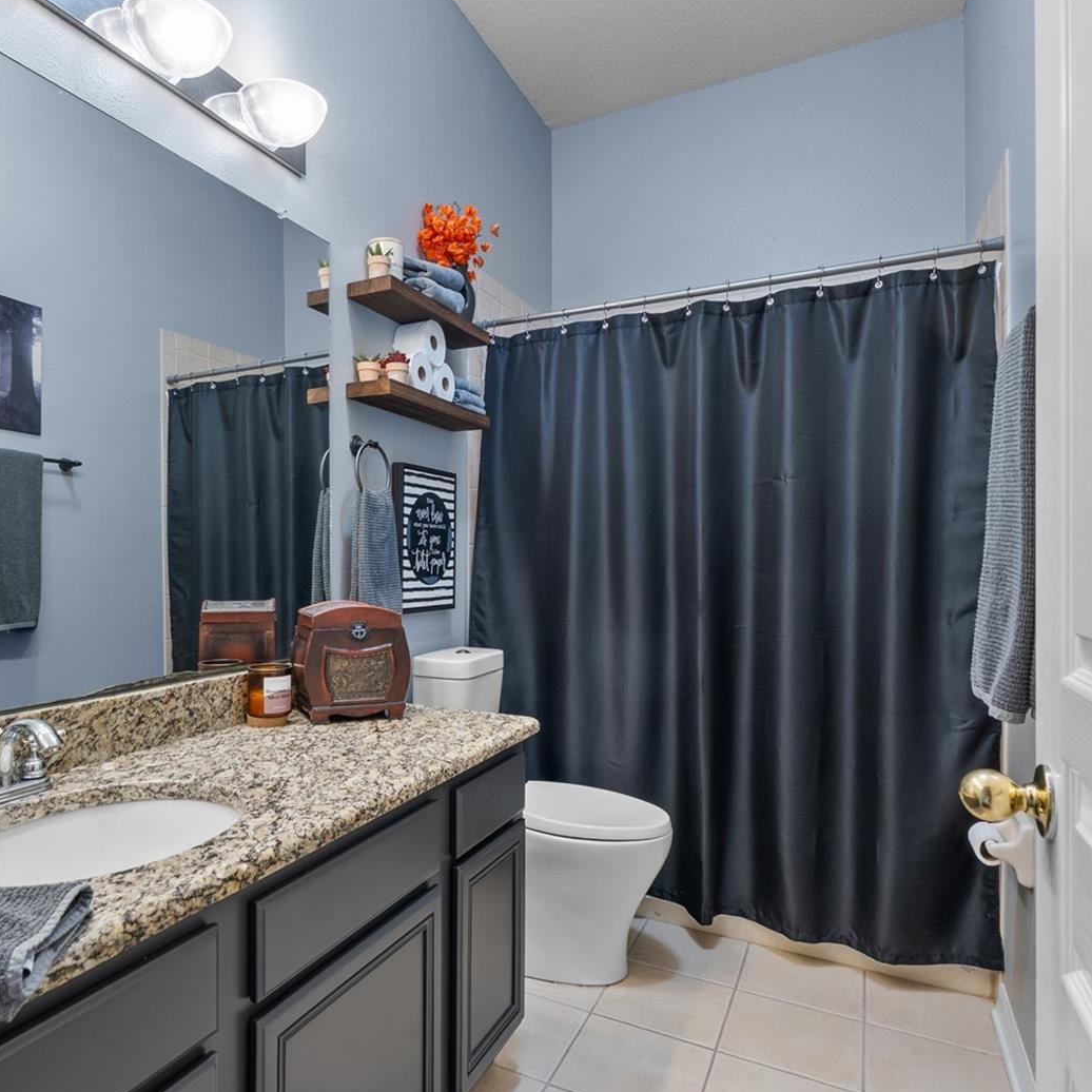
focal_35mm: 21
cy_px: 547
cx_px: 418
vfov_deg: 72.1
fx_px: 749
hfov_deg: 71.1
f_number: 9
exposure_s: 1.3
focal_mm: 16
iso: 320
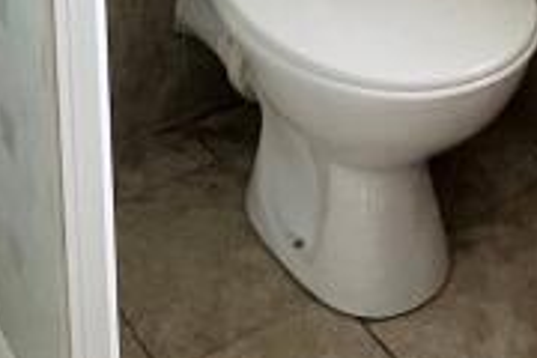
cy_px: -361
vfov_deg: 14.6
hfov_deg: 26.0
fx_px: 1148
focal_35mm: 77
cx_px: 409
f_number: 1.8
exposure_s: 1/99
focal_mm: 1.57
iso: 100
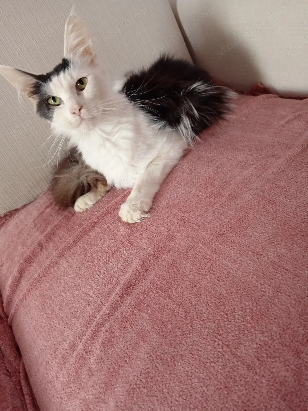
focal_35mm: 27
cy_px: 206
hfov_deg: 51.3
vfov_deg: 65.3
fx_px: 320
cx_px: 154
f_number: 1.9
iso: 1061
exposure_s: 1/33.3
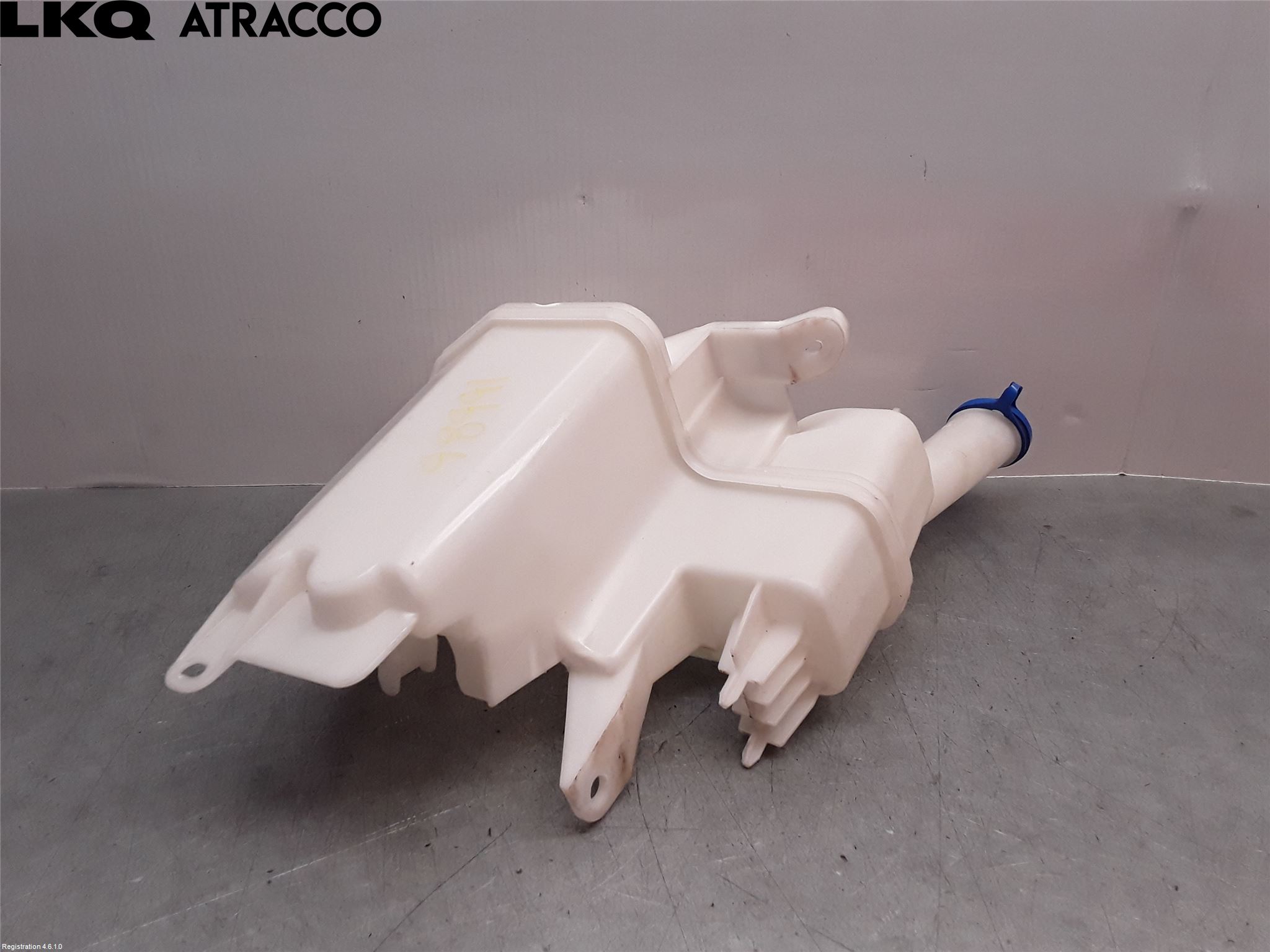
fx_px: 1027
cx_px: 635
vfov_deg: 49.7
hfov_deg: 63.4
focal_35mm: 28
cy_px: 476
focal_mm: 2.91
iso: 100
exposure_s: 1/243
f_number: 1.9
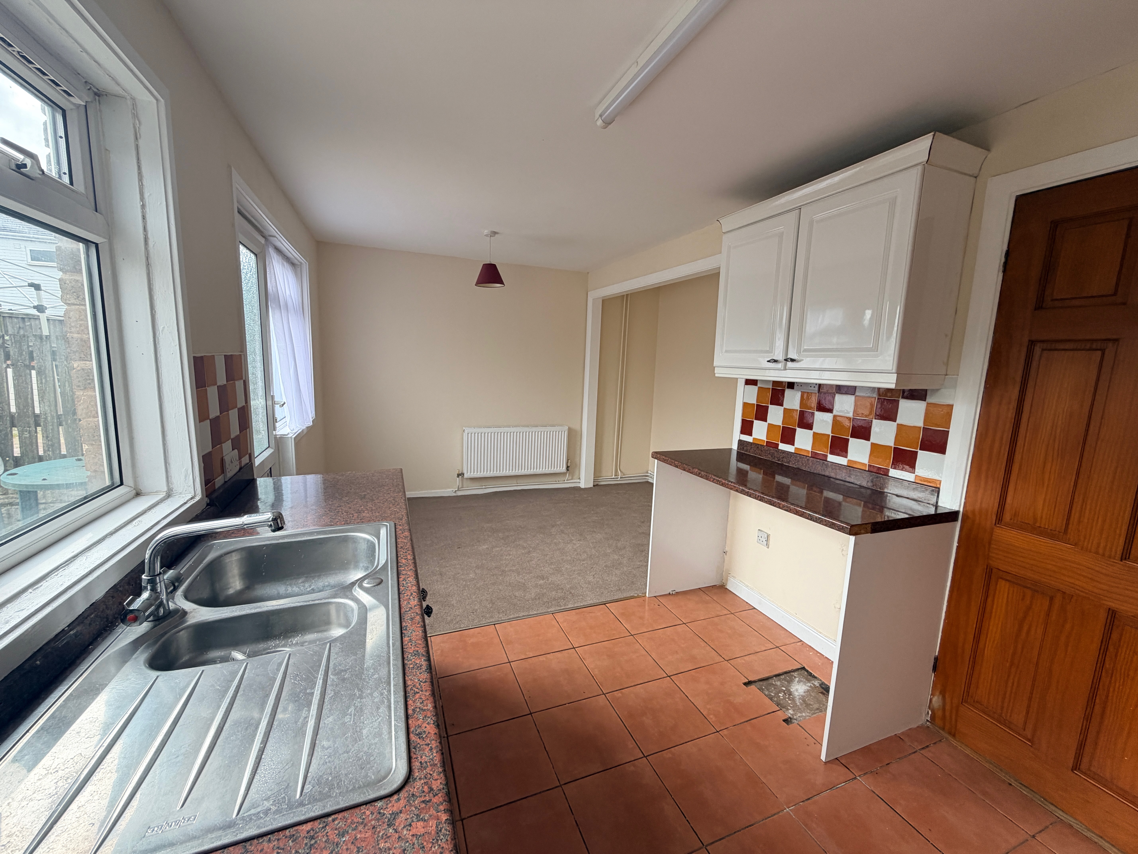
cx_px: 569
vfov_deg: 85.7
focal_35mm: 14
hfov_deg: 102.1
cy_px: 427
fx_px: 460
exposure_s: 1/121
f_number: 2.2
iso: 80
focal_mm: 2.22
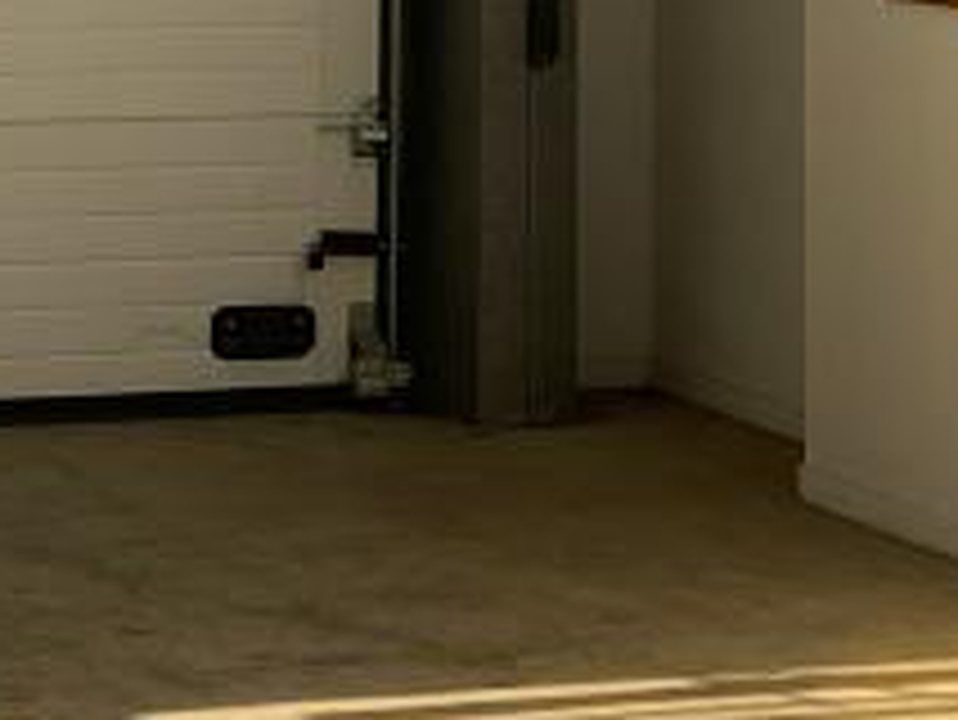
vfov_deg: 8.6
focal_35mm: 156
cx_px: 373
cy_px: -1026
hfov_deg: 12.6
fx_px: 4320
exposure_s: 1/319
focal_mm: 4.2
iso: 32
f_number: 1.6
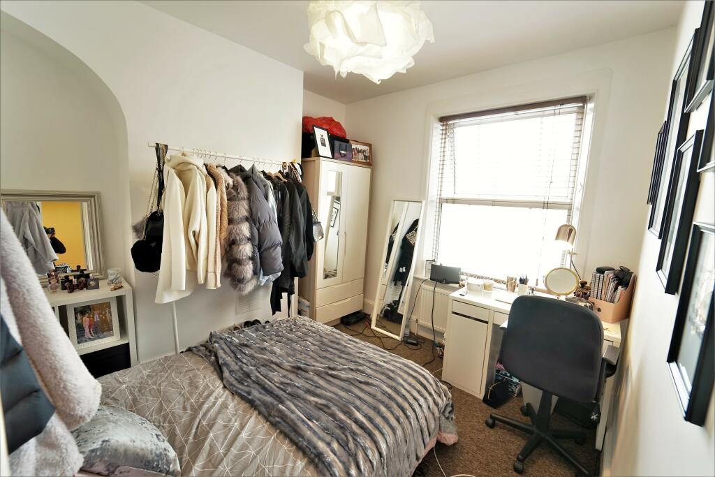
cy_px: 238
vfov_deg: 81.2
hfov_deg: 104.2
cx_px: 358
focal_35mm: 14
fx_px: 278
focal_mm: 14
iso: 500
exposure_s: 1/25
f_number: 4.5
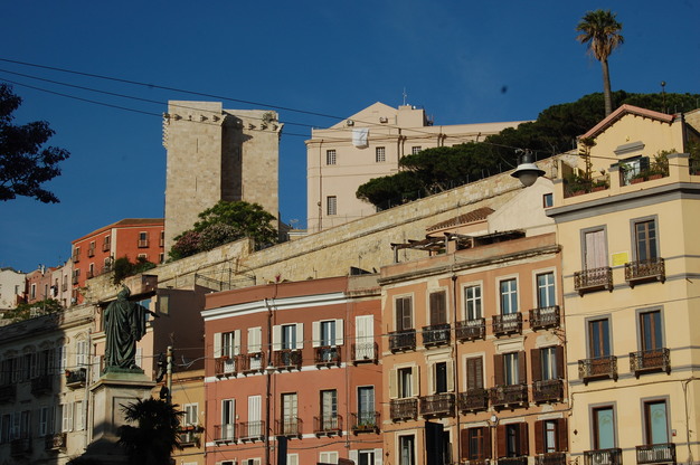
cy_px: 232
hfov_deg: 27.0
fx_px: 1457
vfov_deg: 18.1
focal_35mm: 75
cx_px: 350
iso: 200
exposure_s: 1/500
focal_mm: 50
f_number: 11
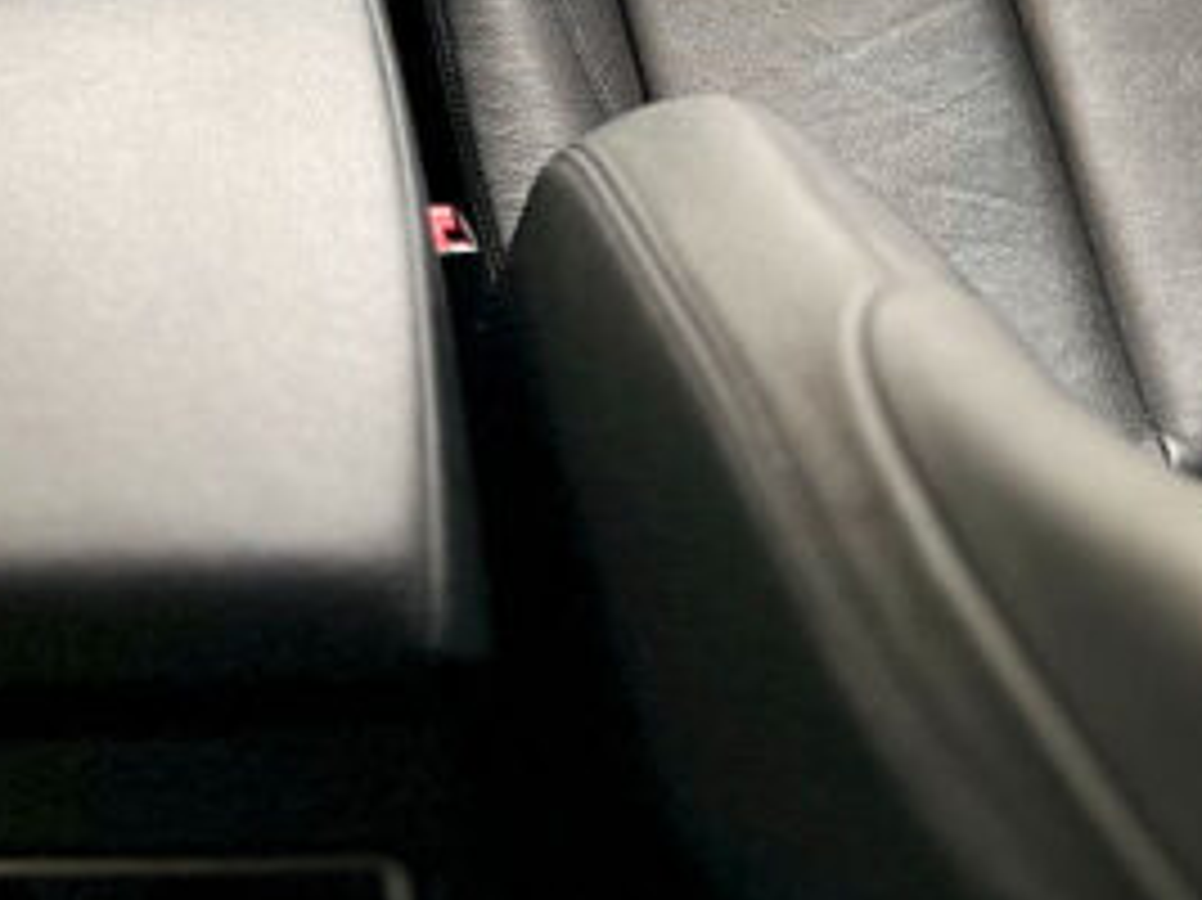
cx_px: 9
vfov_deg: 17.1
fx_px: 2707
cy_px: -432
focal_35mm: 78
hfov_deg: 24.0
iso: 250
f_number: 1.5
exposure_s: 1/50
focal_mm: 5.7
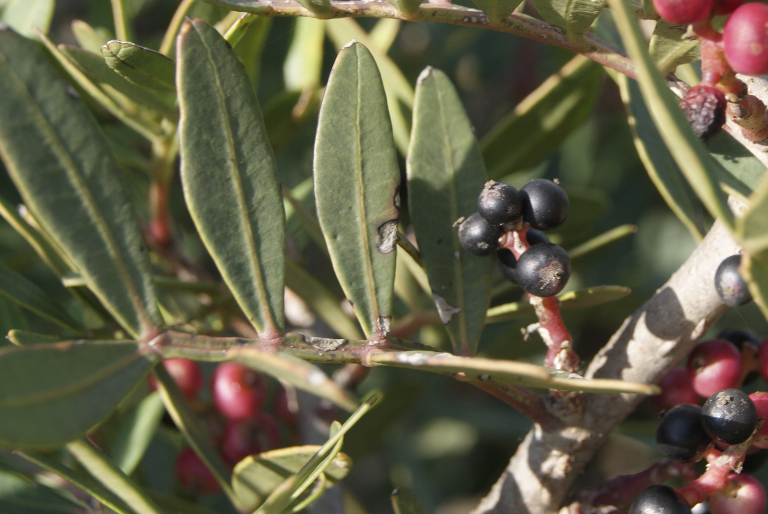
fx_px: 2713
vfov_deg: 10.8
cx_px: 557
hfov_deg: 16.1
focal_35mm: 127
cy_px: 205
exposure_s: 1/100
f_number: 9
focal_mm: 50
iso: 100
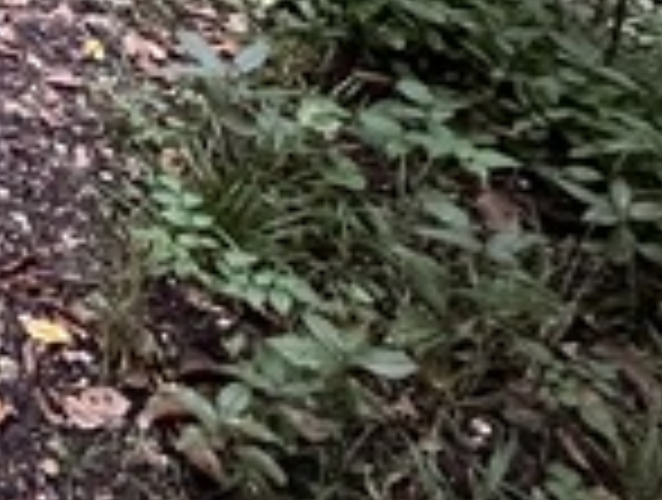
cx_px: -320
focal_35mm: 57
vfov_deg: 18.5
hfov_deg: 25.6
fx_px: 1093
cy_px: -459
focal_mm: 2.22
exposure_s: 1/60
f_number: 2.2
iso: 640
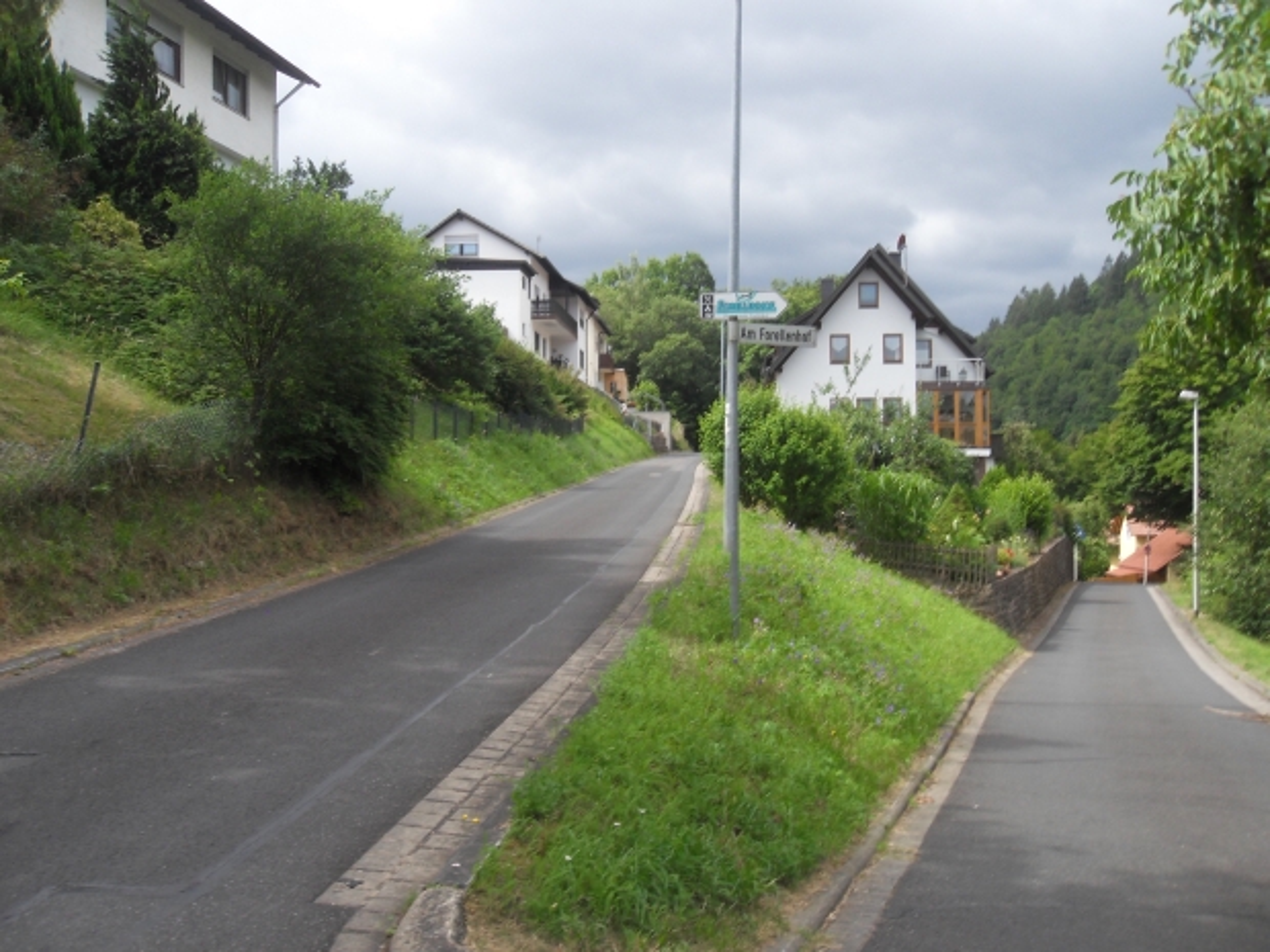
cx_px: 635
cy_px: 476
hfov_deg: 52.6
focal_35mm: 35
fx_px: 1284
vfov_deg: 40.7
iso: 80
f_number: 8.2
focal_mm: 6.3
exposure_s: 1/90
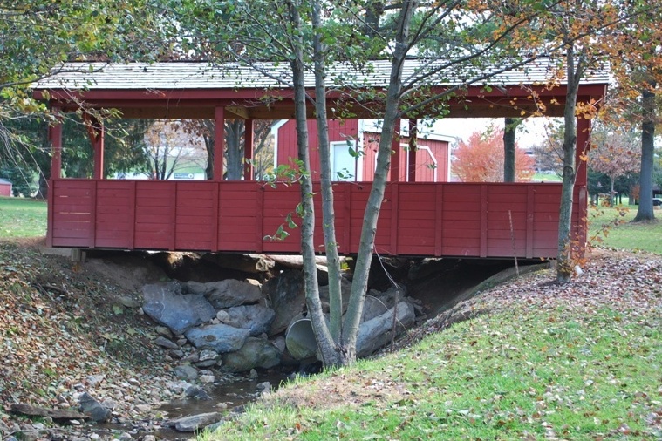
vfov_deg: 23.8
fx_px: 1048
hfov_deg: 35.1
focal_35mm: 57
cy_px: 220
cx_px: 331
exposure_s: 1/30
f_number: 7.1
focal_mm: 38
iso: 100
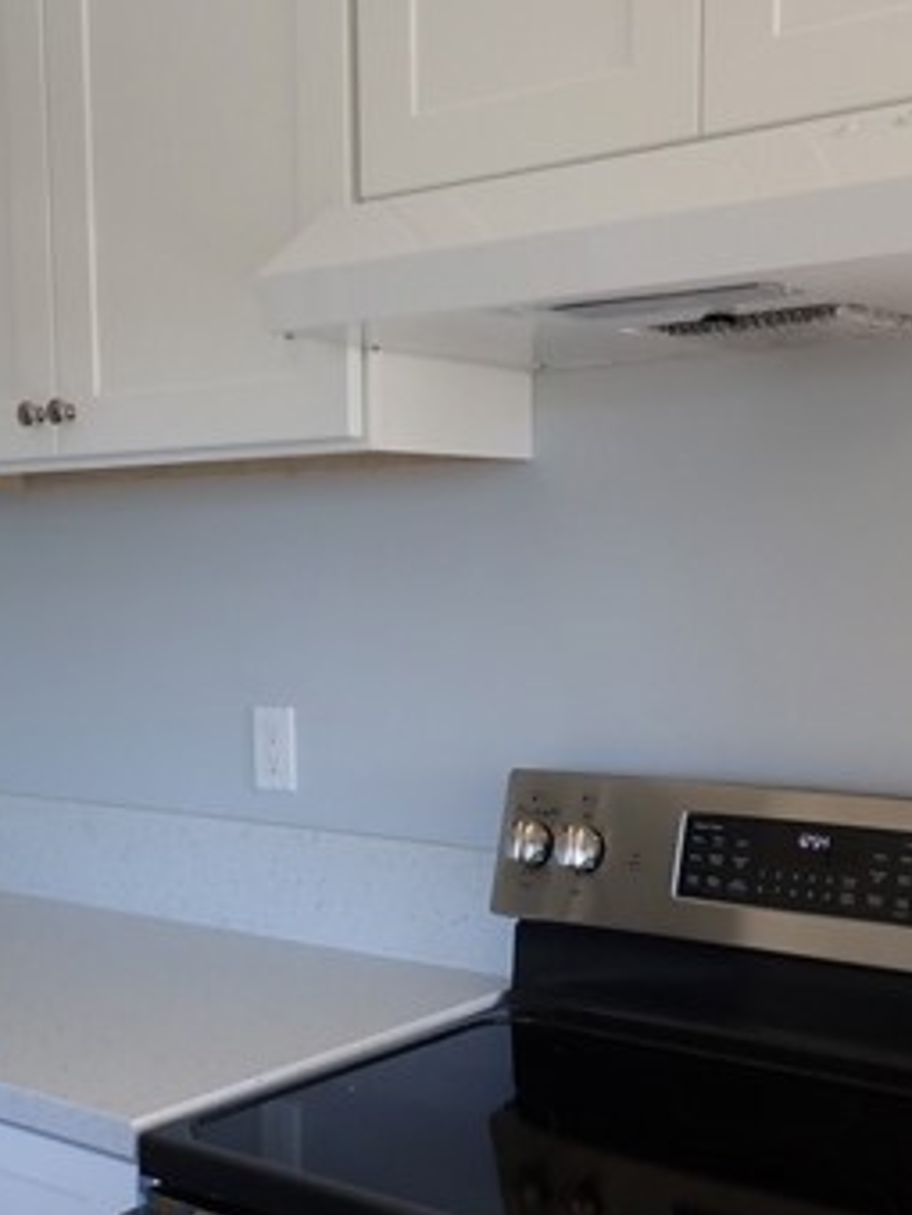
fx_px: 1651
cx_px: 354
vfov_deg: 40.0
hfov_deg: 30.8
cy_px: 797
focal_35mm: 47
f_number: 2
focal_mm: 4.5
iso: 200
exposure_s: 1/125
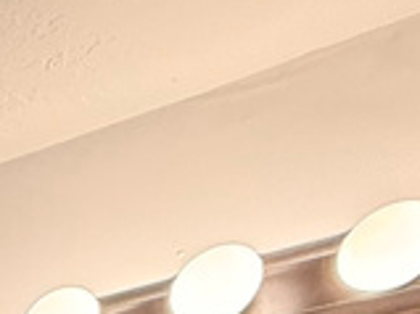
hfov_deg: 12.6
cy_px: 955
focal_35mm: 90
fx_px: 1091
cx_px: -742
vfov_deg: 10.8
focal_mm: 2.22
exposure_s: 1/120
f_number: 2.2
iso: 320
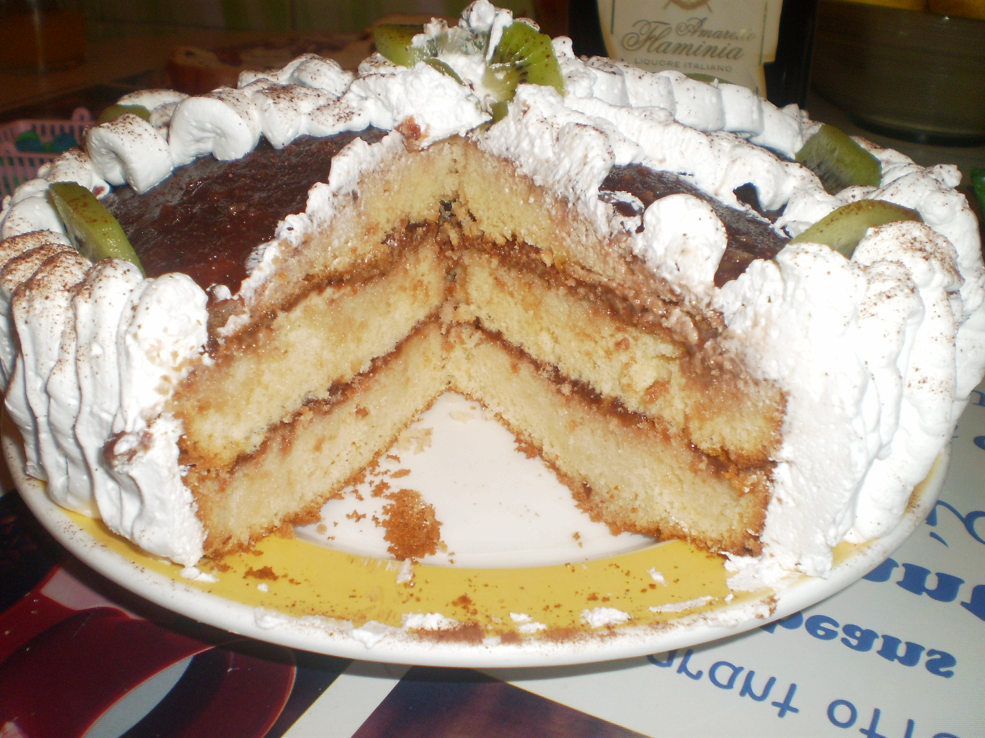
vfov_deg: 39.7
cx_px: 492
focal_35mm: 36
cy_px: 369
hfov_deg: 51.4
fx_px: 1024
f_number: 3.1
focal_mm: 6.3
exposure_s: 1/30
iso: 125
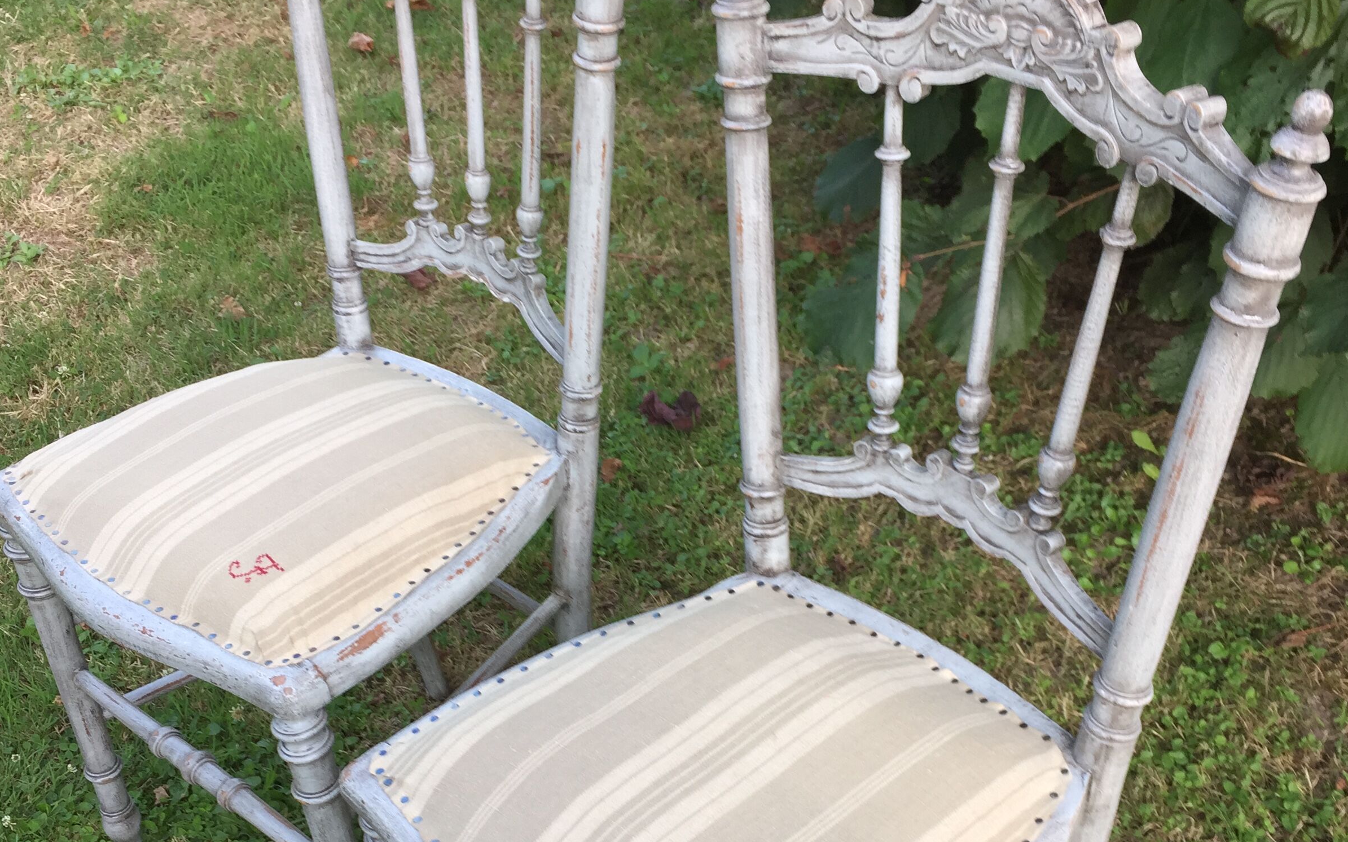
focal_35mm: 42
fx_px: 1543
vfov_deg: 30.1
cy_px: 608
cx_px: 662
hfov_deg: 47.2
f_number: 2.2
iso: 32
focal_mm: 4.15
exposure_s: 1/100
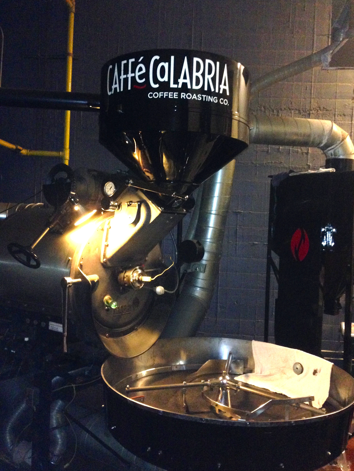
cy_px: 230
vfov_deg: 54.0
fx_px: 464
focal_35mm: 34
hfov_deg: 41.8
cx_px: 182
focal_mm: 4.12
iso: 500
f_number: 2.4
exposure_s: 1/16
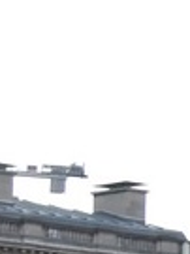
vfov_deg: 5.3
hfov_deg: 3.5
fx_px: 2683
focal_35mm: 366
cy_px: 505
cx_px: 1121
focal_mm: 28
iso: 100
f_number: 7.1
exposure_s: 1/200
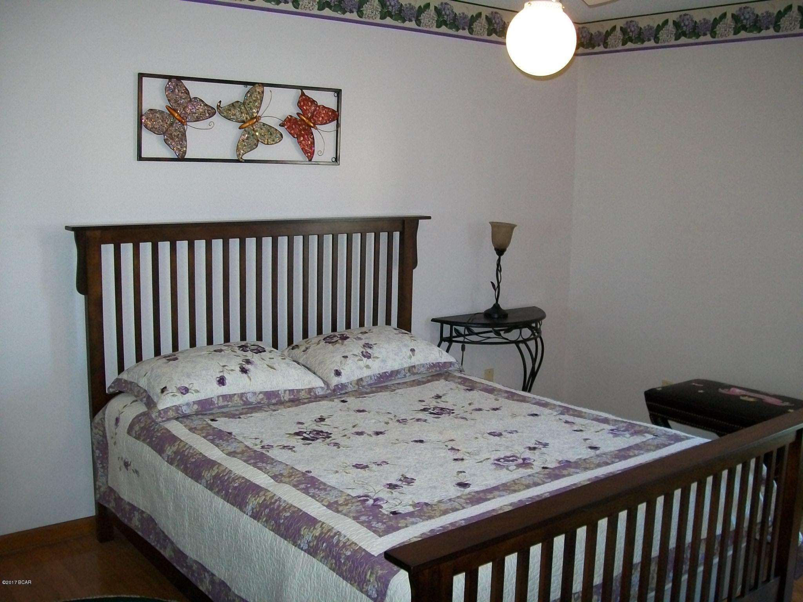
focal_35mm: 36
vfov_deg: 39.7
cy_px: 301
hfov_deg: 51.4
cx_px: 402
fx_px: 835
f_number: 2.7
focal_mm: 6
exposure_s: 1/30
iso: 160
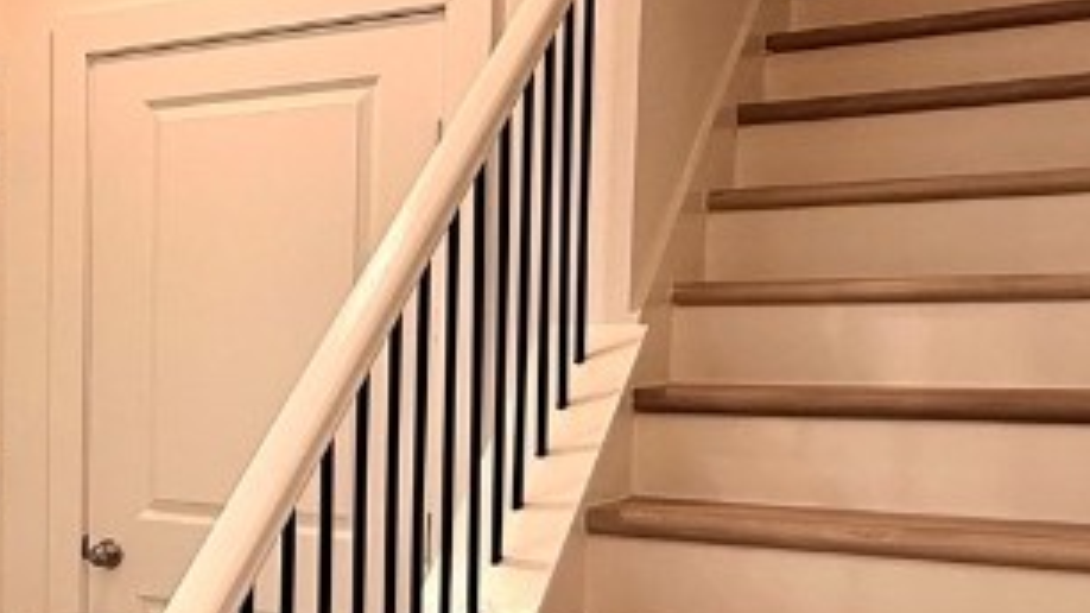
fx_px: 1474
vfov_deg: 23.3
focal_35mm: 51
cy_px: 435
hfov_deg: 36.2
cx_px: -18
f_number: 2.2
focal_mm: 2.22
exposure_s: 1/120
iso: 80
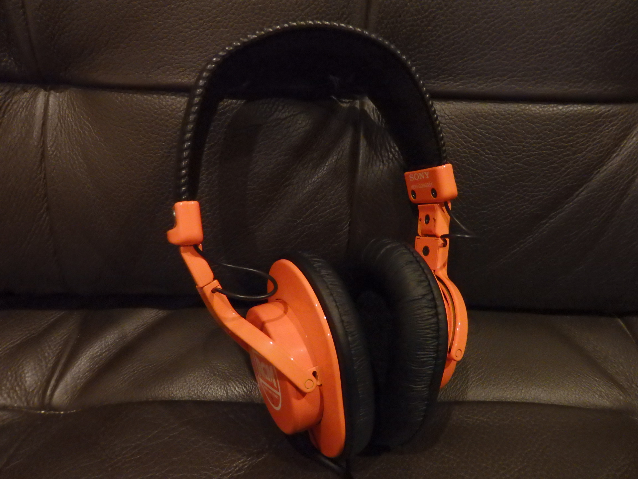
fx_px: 461
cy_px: 240
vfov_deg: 54.9
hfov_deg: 69.4
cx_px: 319
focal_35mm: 25
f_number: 3
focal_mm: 4.5
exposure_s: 1/15
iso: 1600
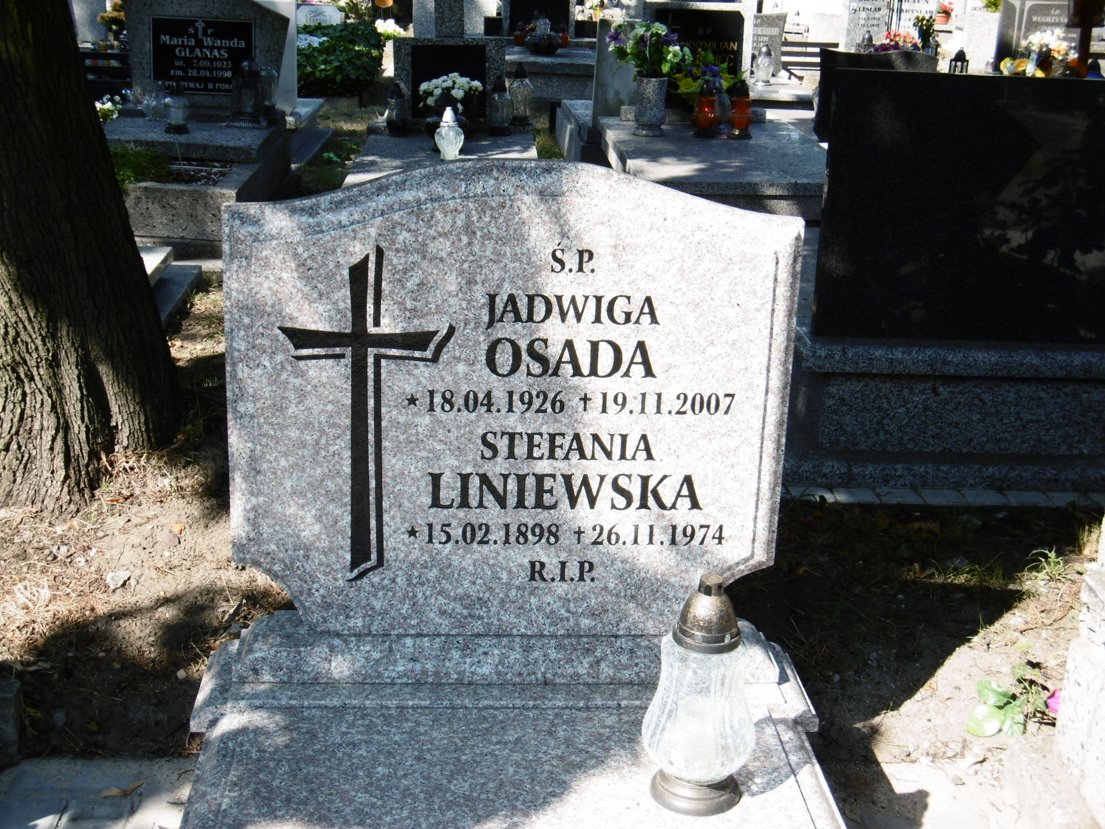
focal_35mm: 51
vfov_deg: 28.6
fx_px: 1628
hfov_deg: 37.5
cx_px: 552
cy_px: 414
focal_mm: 9.2
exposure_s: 1/320
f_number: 4
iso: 100
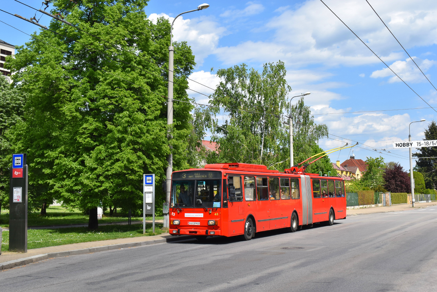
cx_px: 218
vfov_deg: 28.1
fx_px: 583
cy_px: 146
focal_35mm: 48
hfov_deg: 41.1
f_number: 10
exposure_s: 1/400
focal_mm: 32
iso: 200
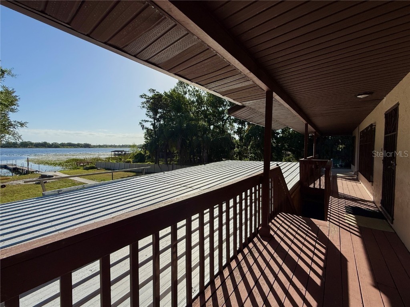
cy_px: 154
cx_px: 205
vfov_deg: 85.7
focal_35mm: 14
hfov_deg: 102.1
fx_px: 166
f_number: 2.2
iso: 50
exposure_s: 1/2976
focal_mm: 2.22
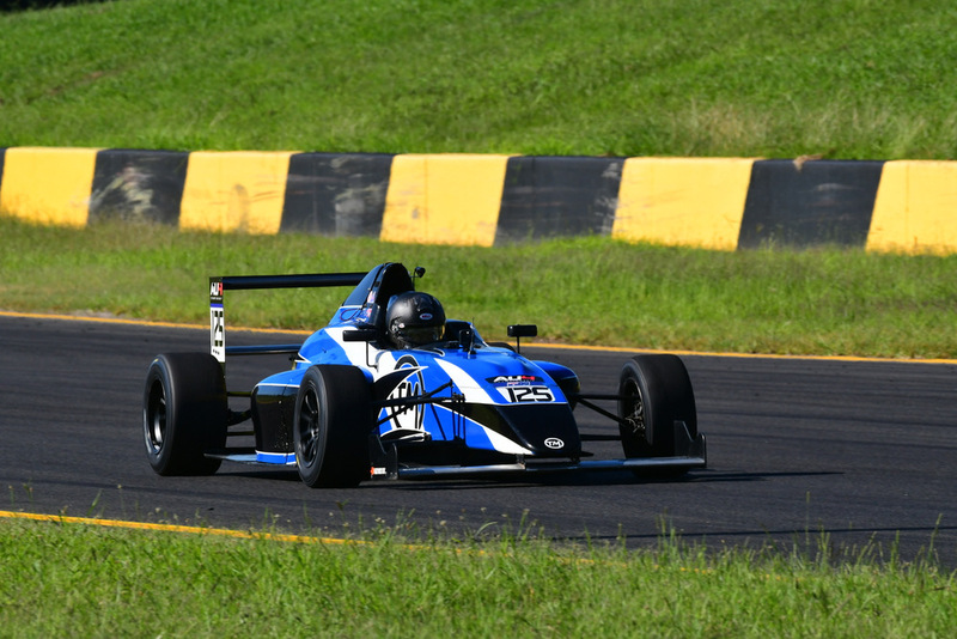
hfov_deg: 3.8
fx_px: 14359
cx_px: 478
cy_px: 320
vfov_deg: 2.5
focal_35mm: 540
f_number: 13
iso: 500
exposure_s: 1/640
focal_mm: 360
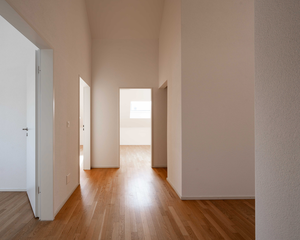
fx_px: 142
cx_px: 125
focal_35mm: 16
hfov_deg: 92.3
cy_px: 121
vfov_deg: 80.4
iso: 250
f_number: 9
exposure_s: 1/40
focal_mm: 14
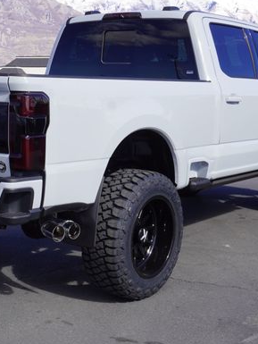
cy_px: 158
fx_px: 644
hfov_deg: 22.6
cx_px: 88
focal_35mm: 65
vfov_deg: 29.9
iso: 100
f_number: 10
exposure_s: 1/125
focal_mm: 27
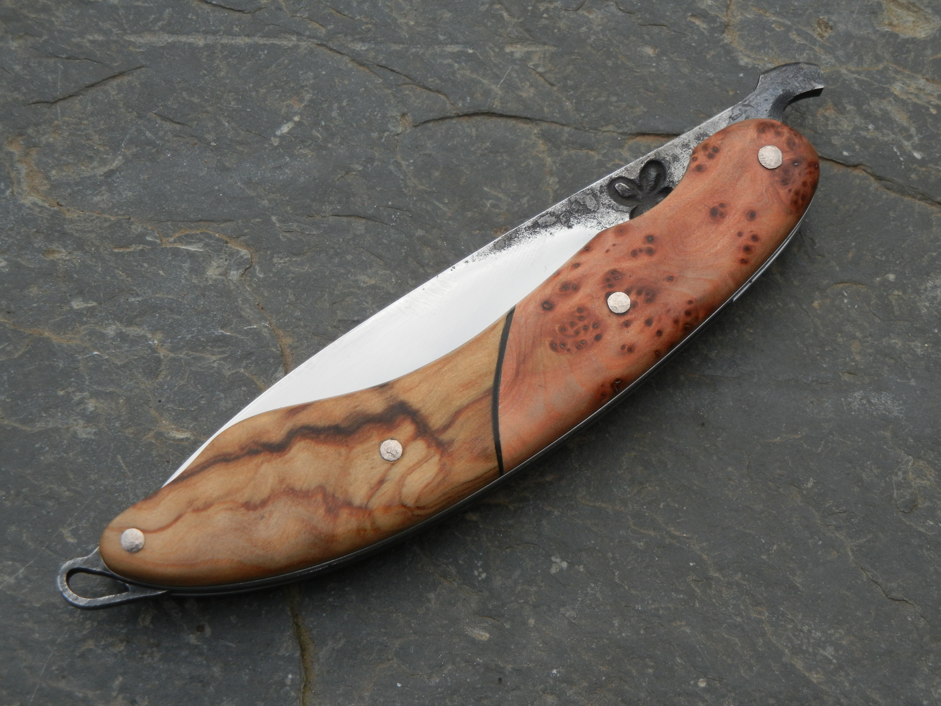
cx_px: 470
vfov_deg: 14.5
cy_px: 353
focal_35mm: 102
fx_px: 2773
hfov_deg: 19.3
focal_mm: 18.3
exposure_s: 1/302
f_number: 4.5
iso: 200
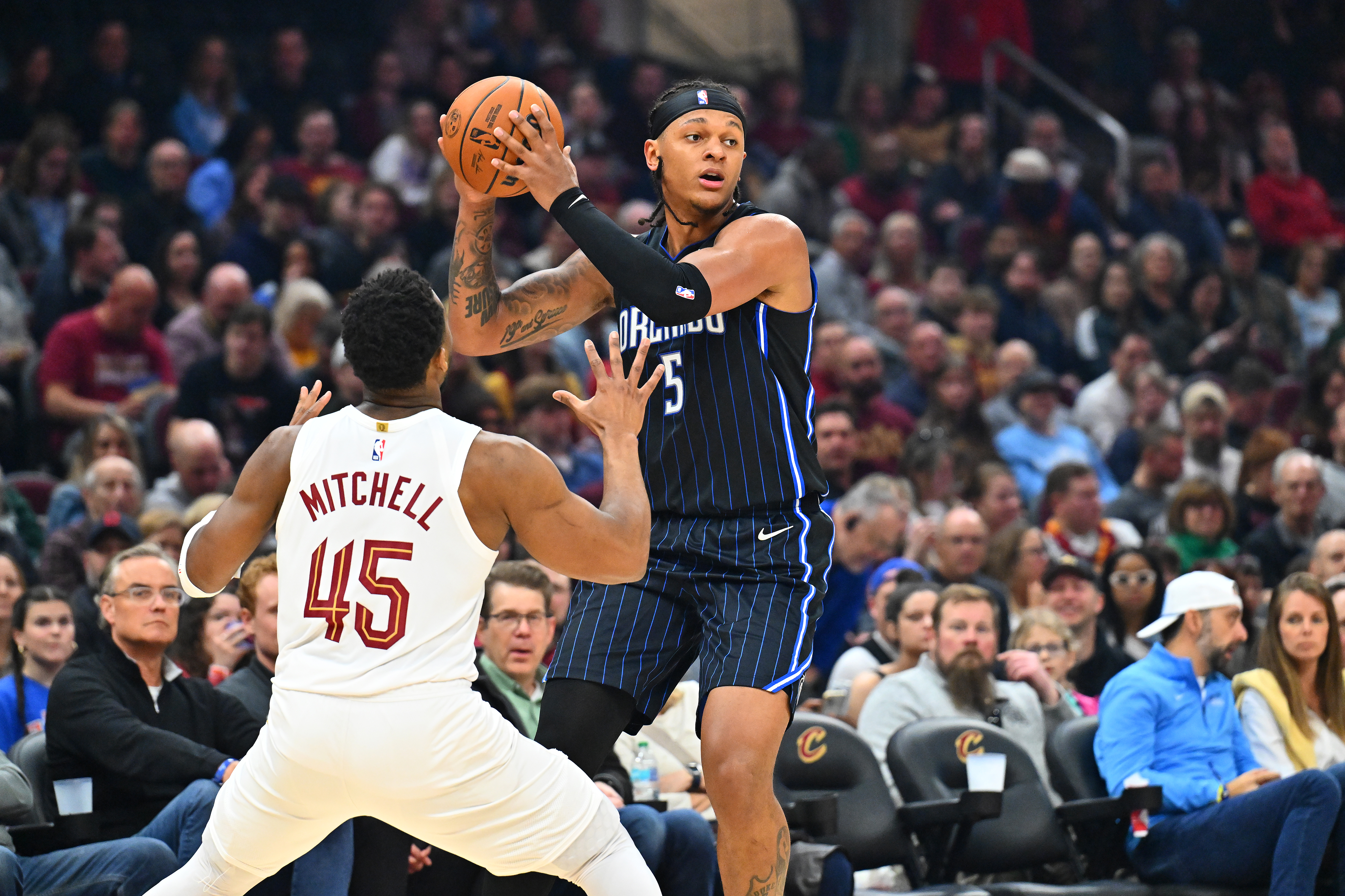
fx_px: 7472
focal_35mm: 200
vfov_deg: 6.9
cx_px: 672
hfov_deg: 10.3
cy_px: 448
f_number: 4
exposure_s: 1/1600
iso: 5000
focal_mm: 200
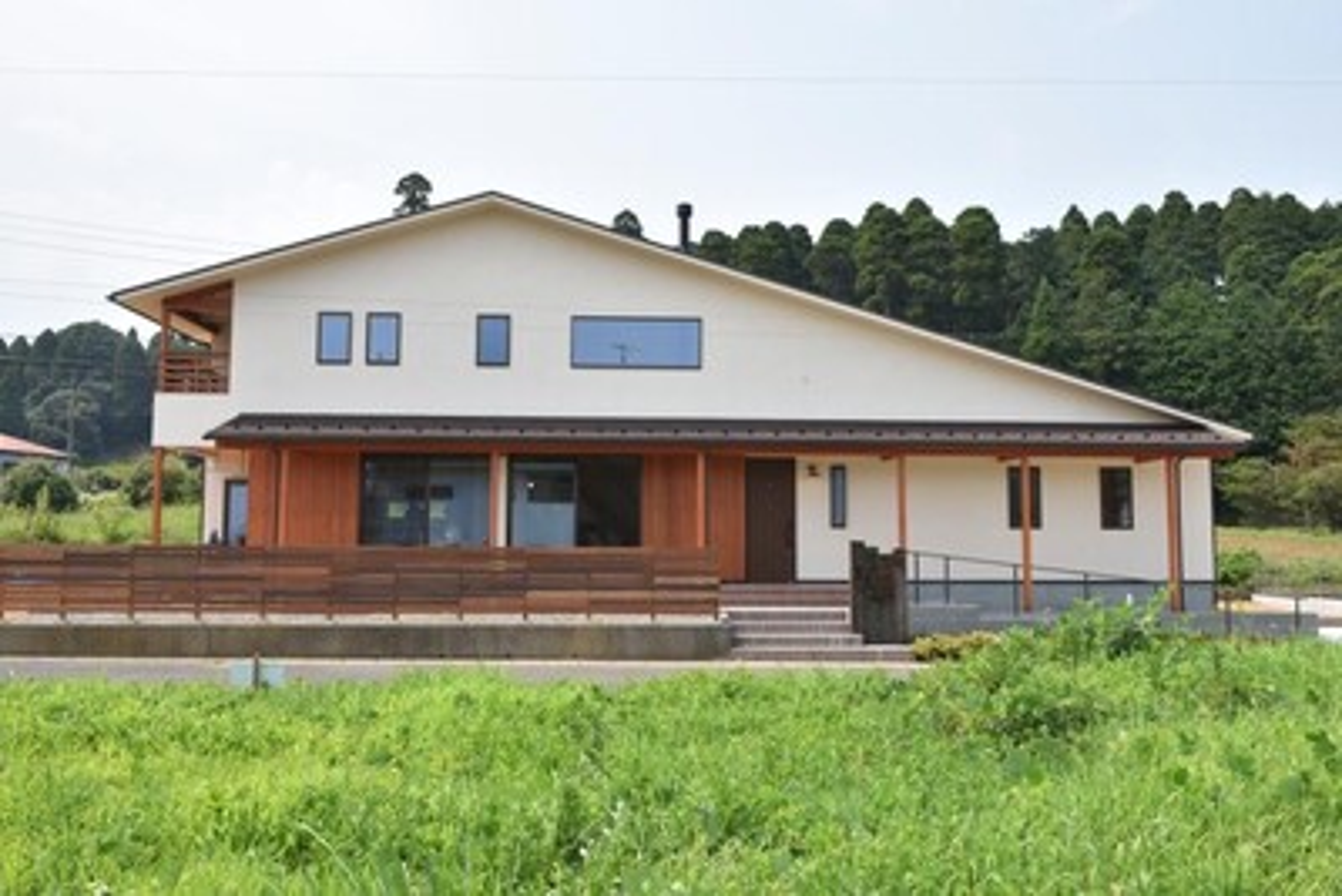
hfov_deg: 60.3
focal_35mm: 31
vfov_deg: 42.4
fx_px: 1156
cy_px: 448
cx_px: 671
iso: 250
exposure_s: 1/250
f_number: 10
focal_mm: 31
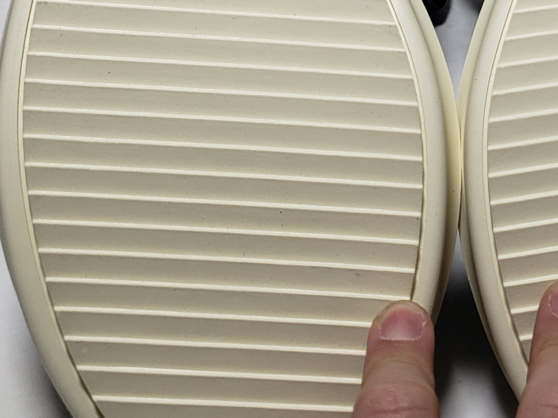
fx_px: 1338
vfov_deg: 17.0
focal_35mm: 83
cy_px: -78
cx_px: 468
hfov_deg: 23.1
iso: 50
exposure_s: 1/661
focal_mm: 4.3
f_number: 1.5
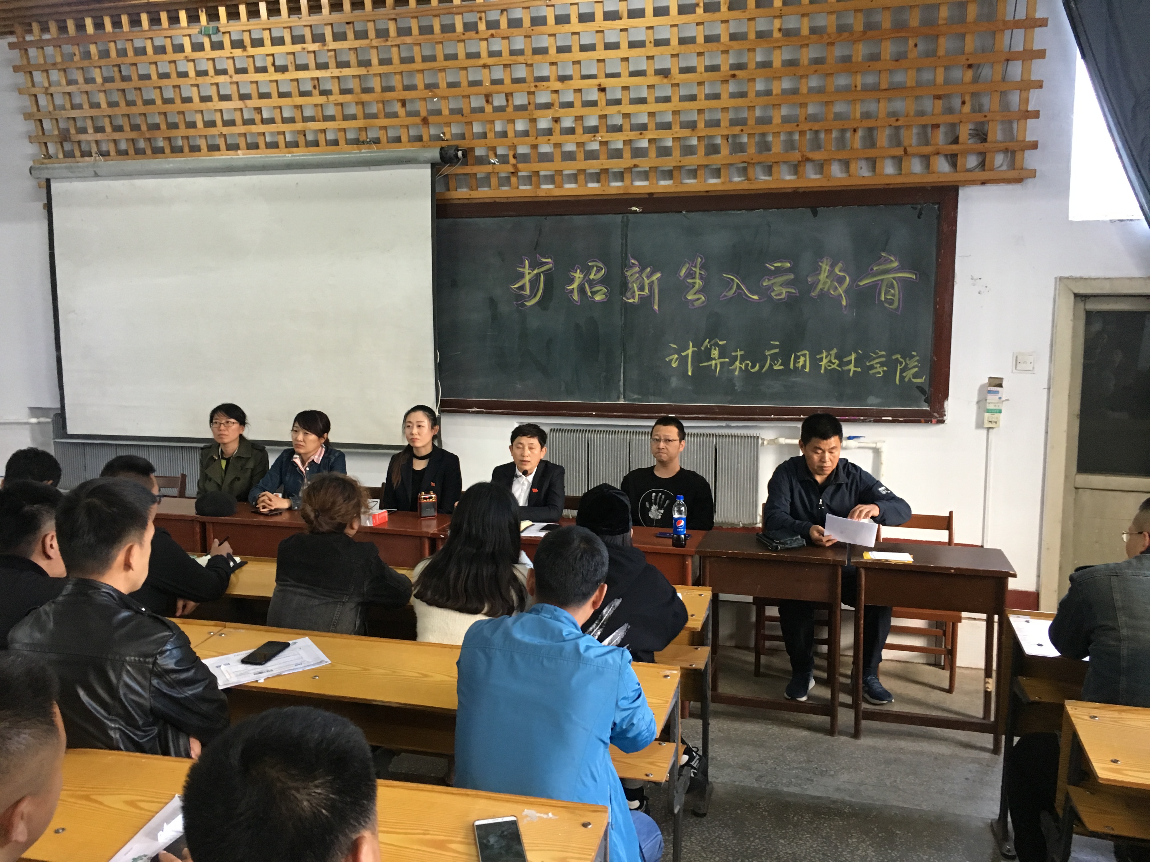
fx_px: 963
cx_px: 575
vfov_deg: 48.2
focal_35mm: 29
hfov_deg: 61.7
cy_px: 431
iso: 200
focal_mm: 4.15
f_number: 2.2
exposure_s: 1/33
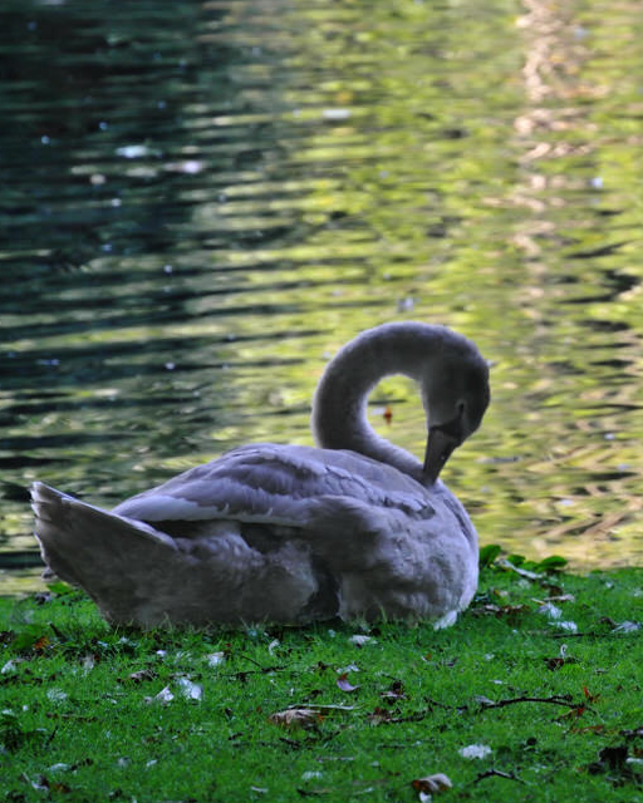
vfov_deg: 4.6
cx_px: 564
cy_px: 401
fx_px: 9967
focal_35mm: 419
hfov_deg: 3.7
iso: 800
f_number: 5.6
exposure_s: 1/100
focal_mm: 110
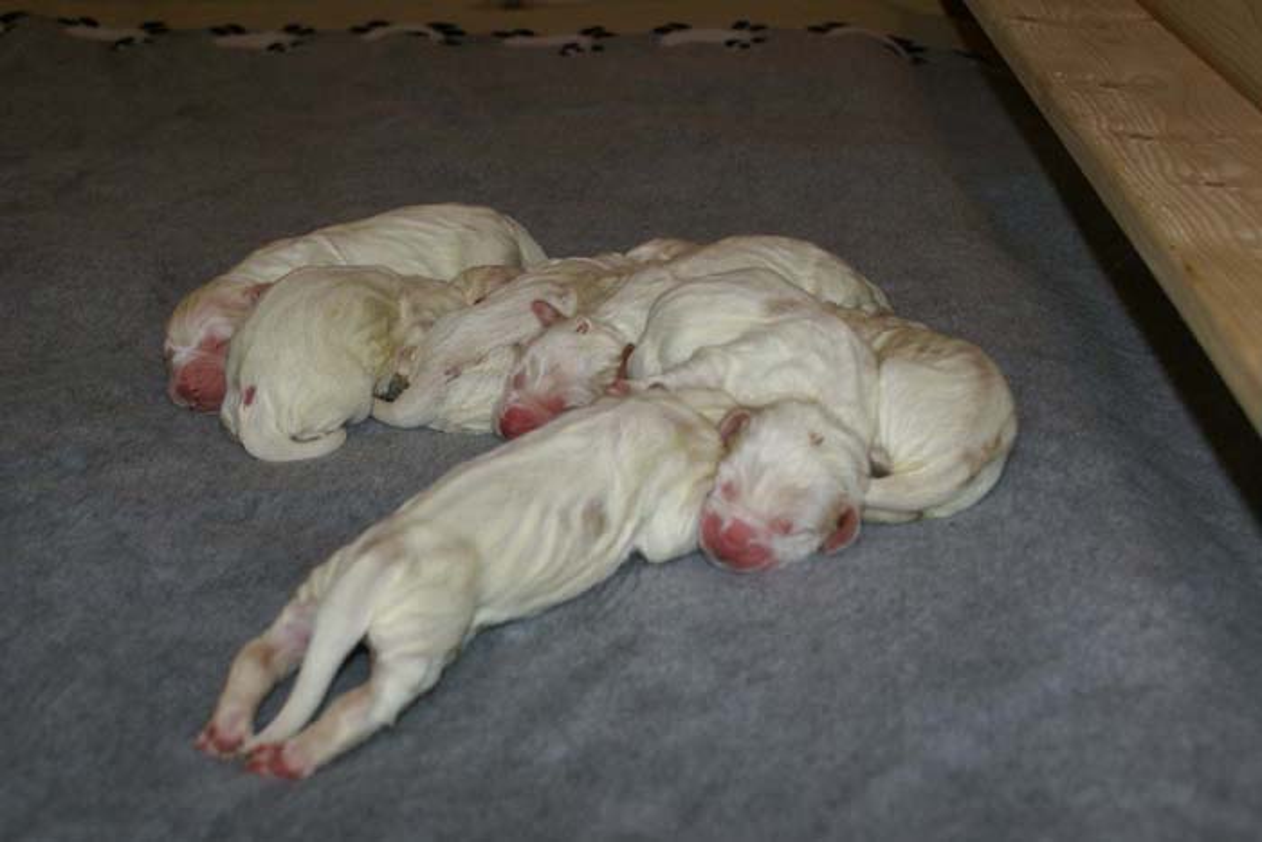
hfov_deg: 37.8
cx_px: 631
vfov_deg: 25.8
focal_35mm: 52
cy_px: 421
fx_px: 1841
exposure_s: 1/60
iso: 400
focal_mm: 35
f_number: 5.6
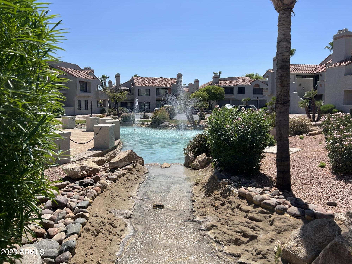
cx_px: 176
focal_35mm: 26
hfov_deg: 67.3
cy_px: 132
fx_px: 264
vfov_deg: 53.1
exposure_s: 1/5882
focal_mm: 5.7
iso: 50
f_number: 1.5
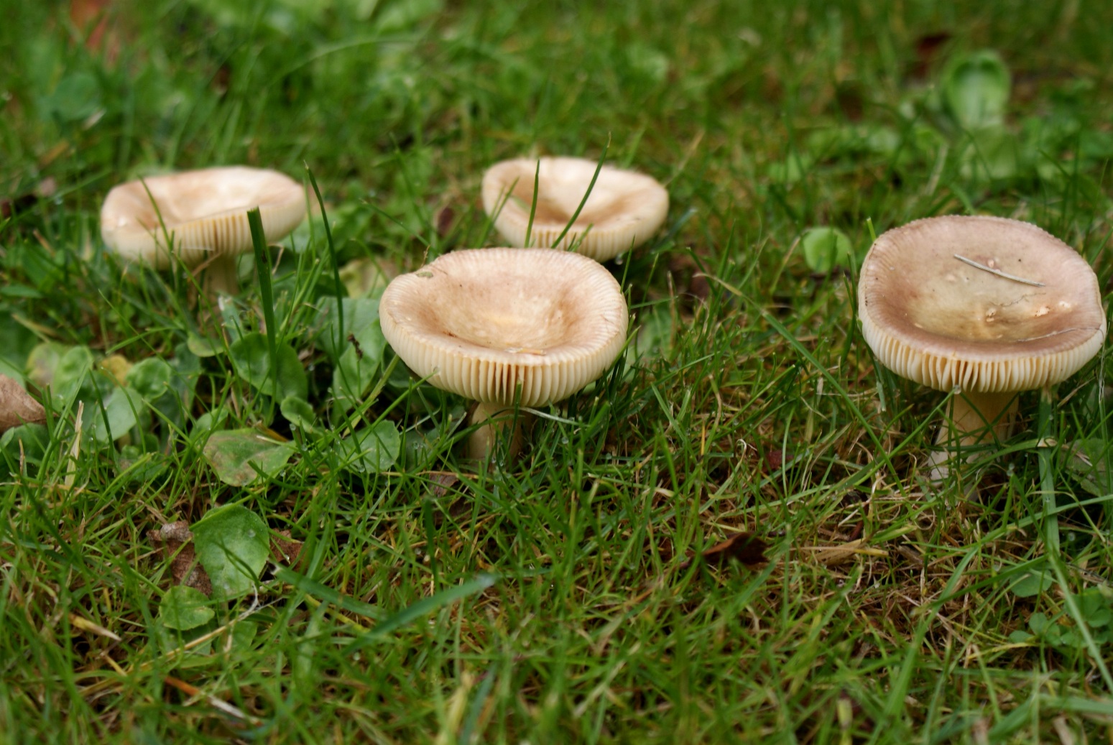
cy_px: 372
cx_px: 556
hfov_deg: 27.0
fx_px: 2322
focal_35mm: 75
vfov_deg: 18.2
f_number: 5.6
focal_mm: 50
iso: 100
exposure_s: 1/80
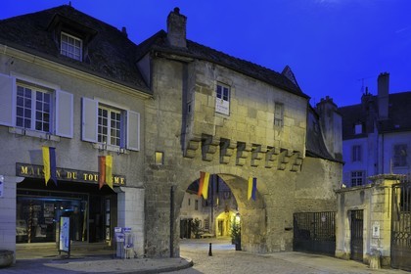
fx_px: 274
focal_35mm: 24
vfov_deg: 53.1
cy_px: 137
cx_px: 206
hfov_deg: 73.7
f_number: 8
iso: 200
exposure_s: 3
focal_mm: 24
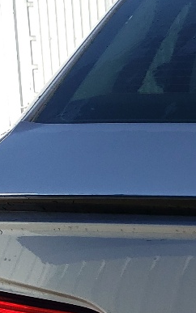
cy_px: 358
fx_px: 974
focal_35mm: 114
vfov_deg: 17.6
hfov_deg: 10.5
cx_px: 398
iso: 50
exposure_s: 1/3333
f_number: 1.5
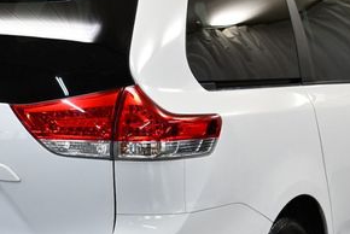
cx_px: 134
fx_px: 1032
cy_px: 131
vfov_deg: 12.9
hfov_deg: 19.2
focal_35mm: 106
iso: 800
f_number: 4
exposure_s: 1/200
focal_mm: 24
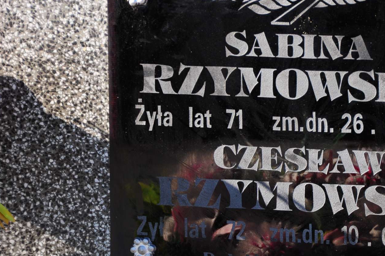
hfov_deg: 6.8
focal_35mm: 305
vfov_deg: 4.5
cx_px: 309
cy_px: 151
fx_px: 3258
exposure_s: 1/250
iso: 320
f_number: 7.1
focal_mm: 120
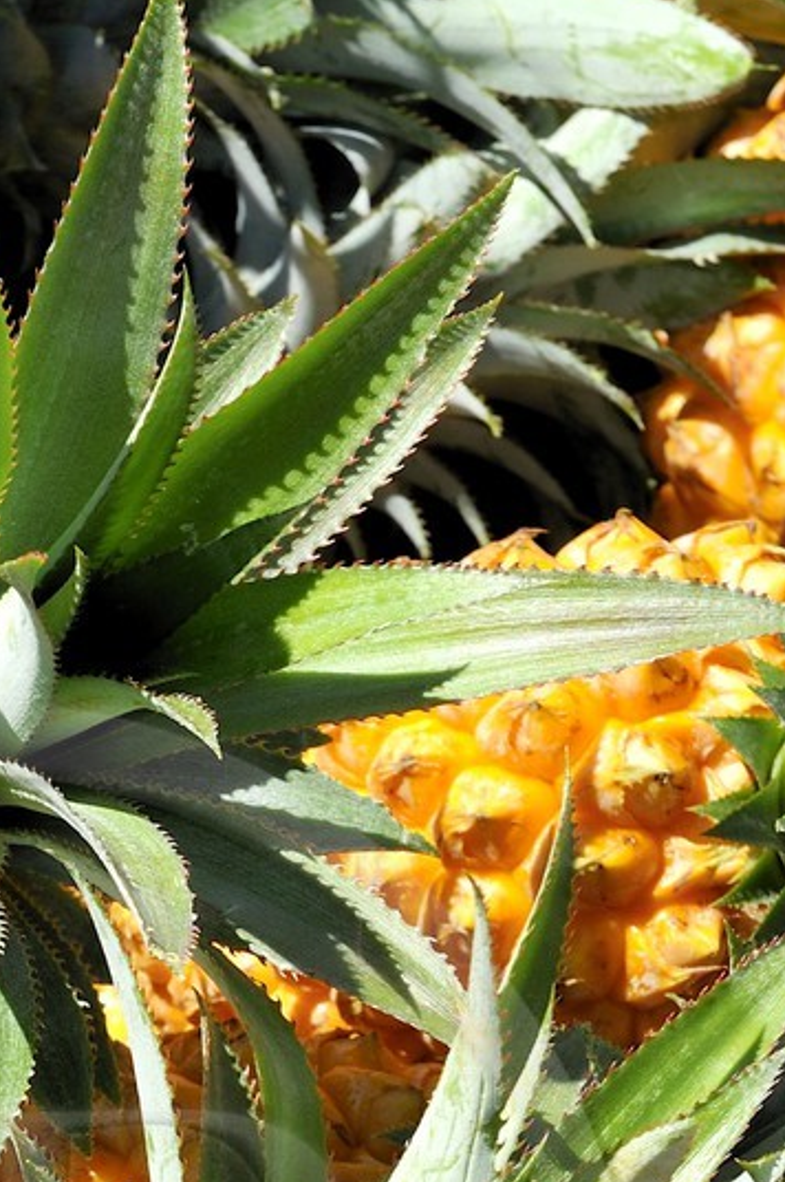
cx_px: -44
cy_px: 1385
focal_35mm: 197
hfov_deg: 6.9
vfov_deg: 10.3
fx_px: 6460
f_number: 14
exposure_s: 1/160
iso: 200
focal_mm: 66
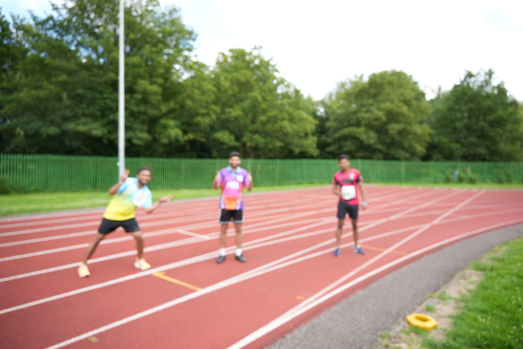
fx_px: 349
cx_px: 262
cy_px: 174
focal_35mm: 24
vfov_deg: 53.1
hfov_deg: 73.8
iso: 250
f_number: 2.8
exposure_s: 1/640
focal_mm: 24
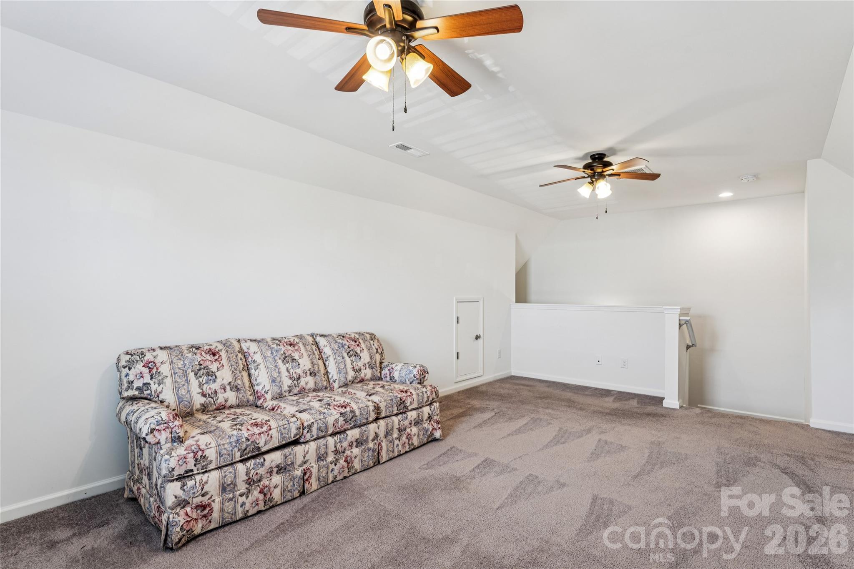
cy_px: 284
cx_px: 427
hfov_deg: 92.3
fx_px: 410
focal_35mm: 17
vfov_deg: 69.5
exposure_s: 1/2.5
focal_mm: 17.3
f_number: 10
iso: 100
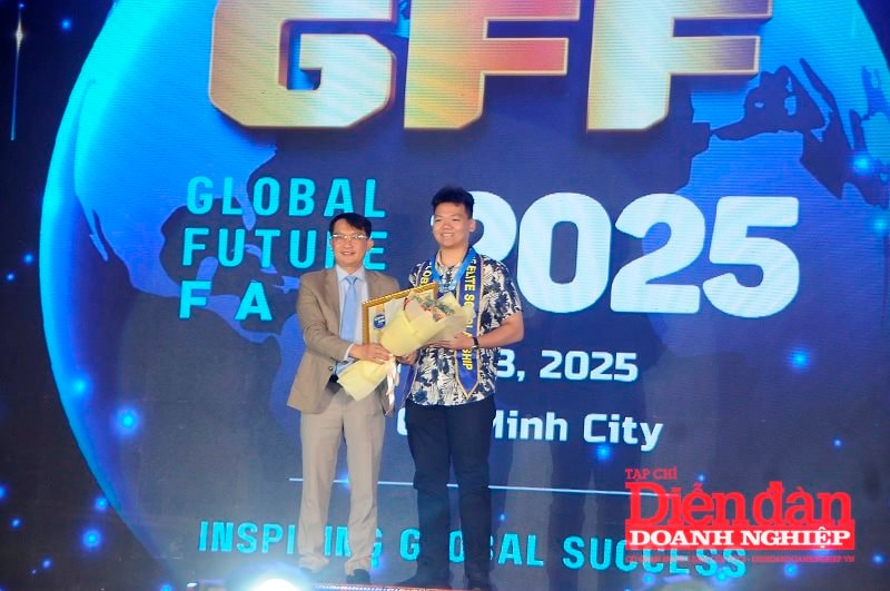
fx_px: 3333
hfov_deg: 15.2
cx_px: 445
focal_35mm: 135
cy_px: 296
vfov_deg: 10.1
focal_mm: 90
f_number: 5.3
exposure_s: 1/60
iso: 800
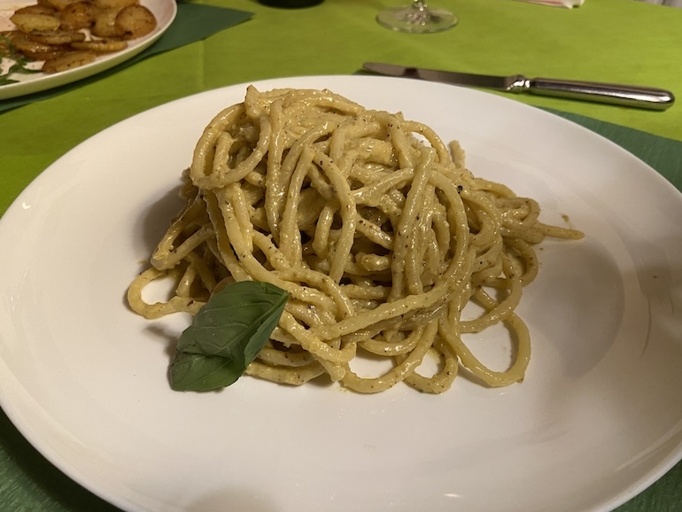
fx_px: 532
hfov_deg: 65.3
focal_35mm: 27
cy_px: 263
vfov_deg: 51.4
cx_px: 346
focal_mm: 4.25
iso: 320
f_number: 1.8
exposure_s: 1/50
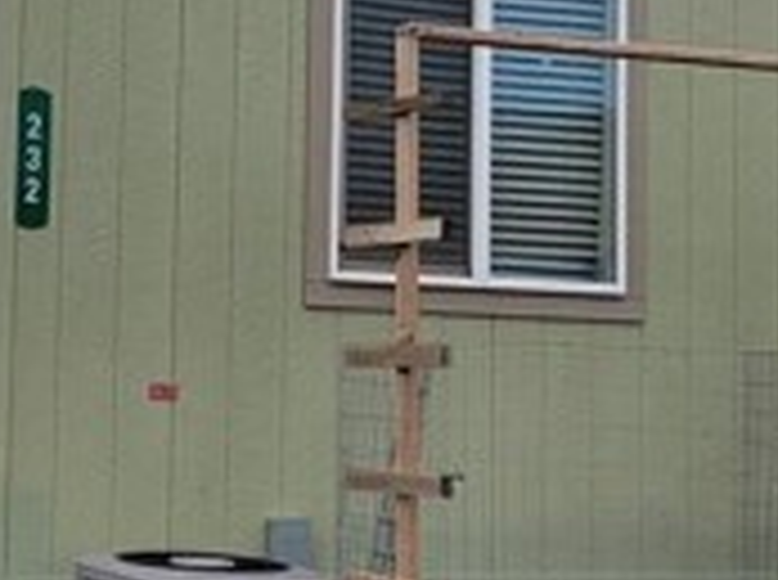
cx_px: -54
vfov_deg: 16.5
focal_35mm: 89
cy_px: 157
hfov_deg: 21.1
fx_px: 1996
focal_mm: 6.7
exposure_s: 1/604
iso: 16
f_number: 1.8
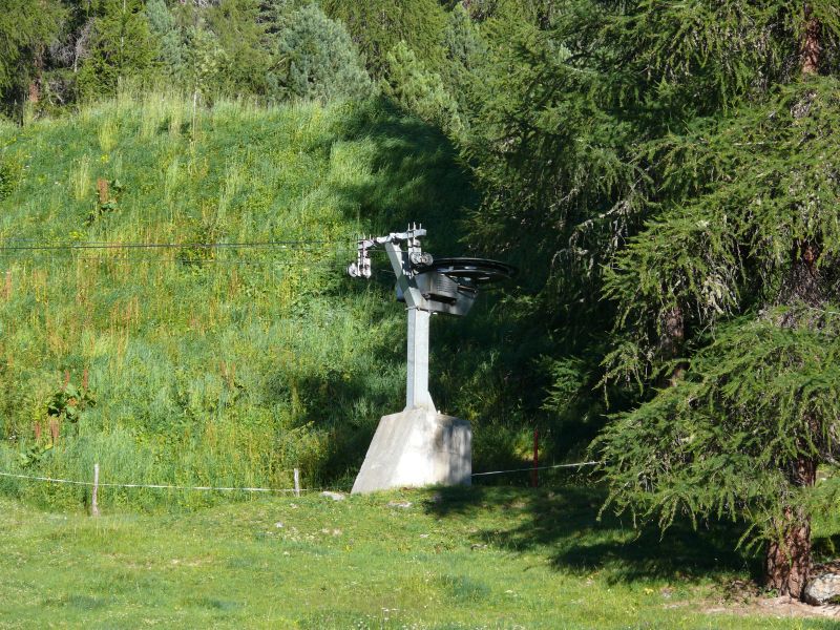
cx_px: 420
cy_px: 315
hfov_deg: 8.9
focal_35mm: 223
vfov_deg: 6.7
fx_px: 5411
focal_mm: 47.1
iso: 100
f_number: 5.6
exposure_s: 1/200
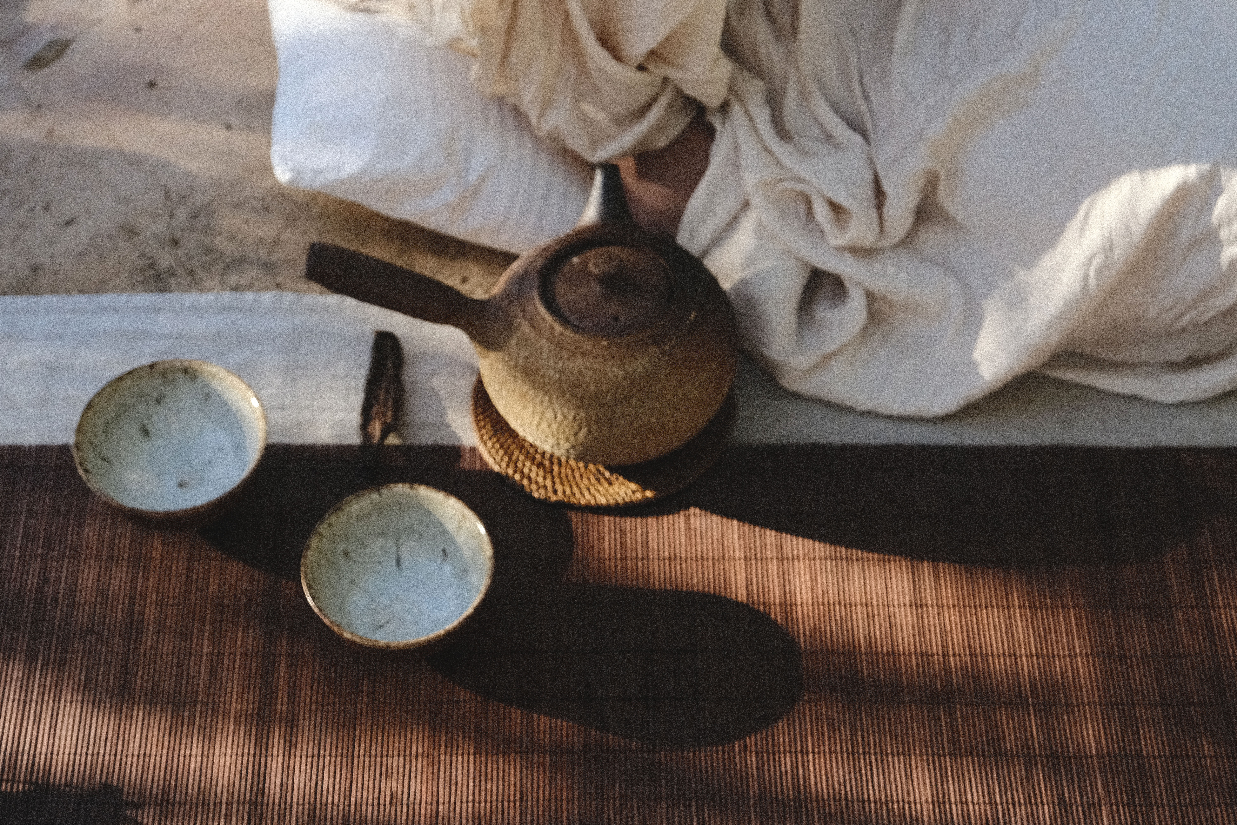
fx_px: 2302
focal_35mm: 67
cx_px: 618
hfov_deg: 30.1
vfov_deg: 20.3
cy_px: 412
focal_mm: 44.4
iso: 1600
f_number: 5
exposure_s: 1/2000
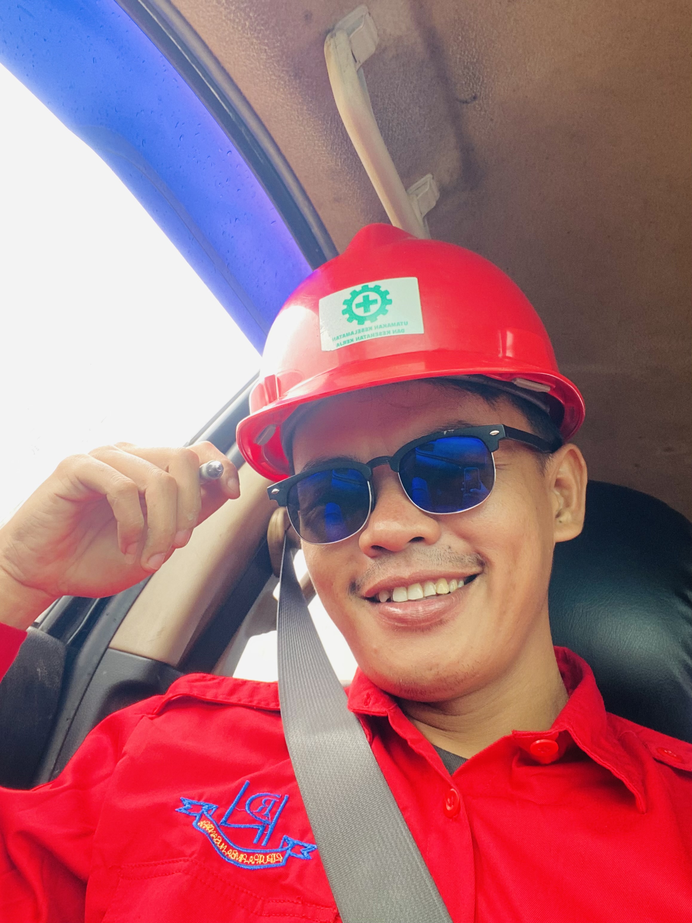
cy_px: 462
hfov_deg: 46.8
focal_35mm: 30
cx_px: 346
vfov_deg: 60.0
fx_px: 800
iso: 100
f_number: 2.2
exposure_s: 1/85
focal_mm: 2.71
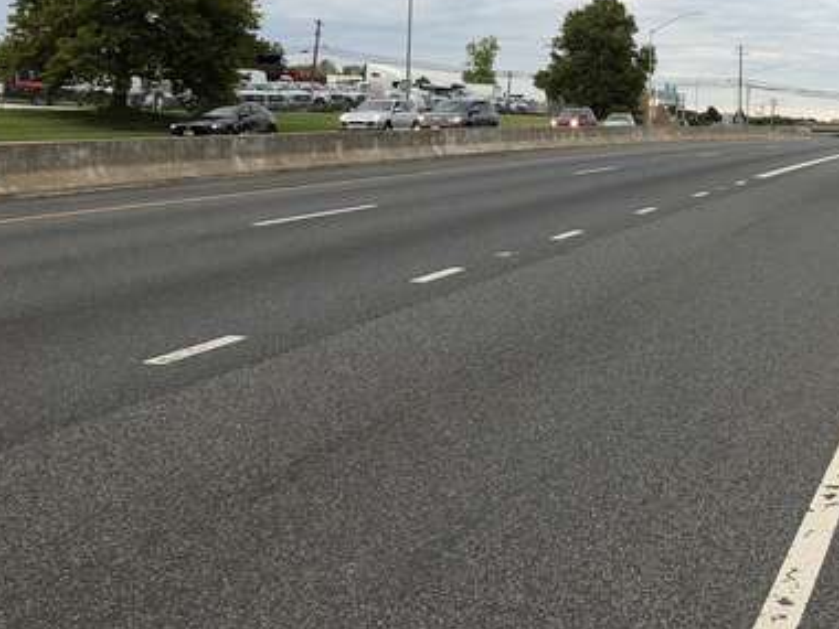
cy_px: 62
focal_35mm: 59
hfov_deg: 31.8
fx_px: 1430
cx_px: 678
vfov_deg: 24.1
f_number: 1.8
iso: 20
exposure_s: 1/230
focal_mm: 4
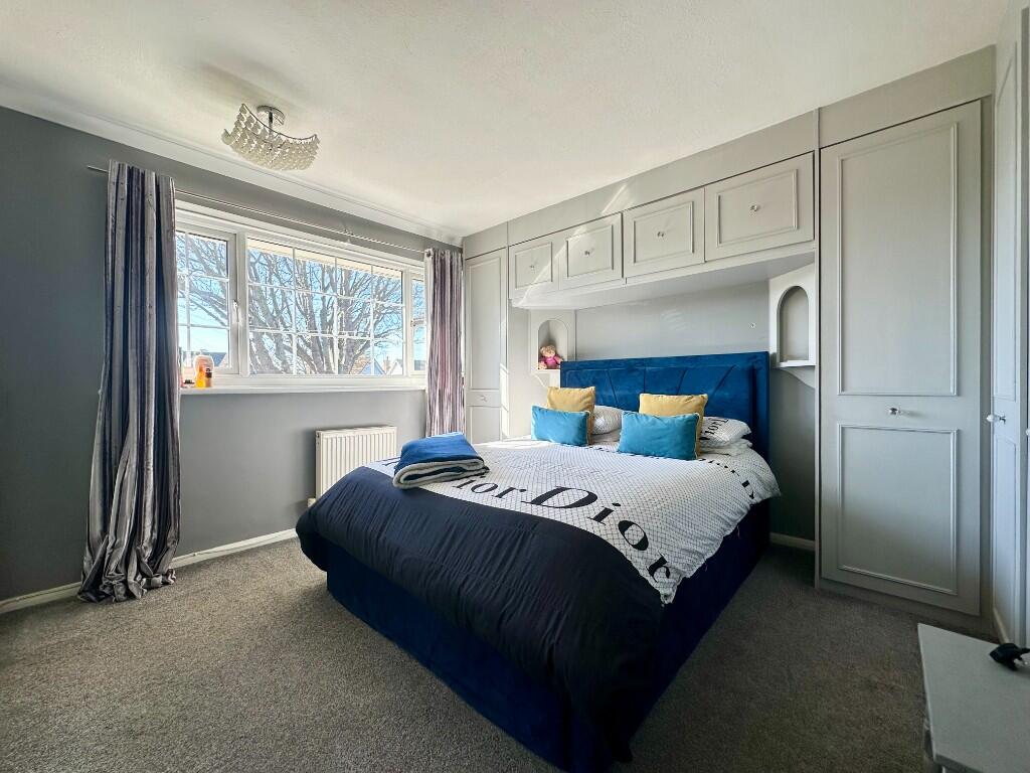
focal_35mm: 14
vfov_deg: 85.7
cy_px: 386
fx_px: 417
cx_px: 515
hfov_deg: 102.1
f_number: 2.2
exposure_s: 1/200
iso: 40
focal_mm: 2.22
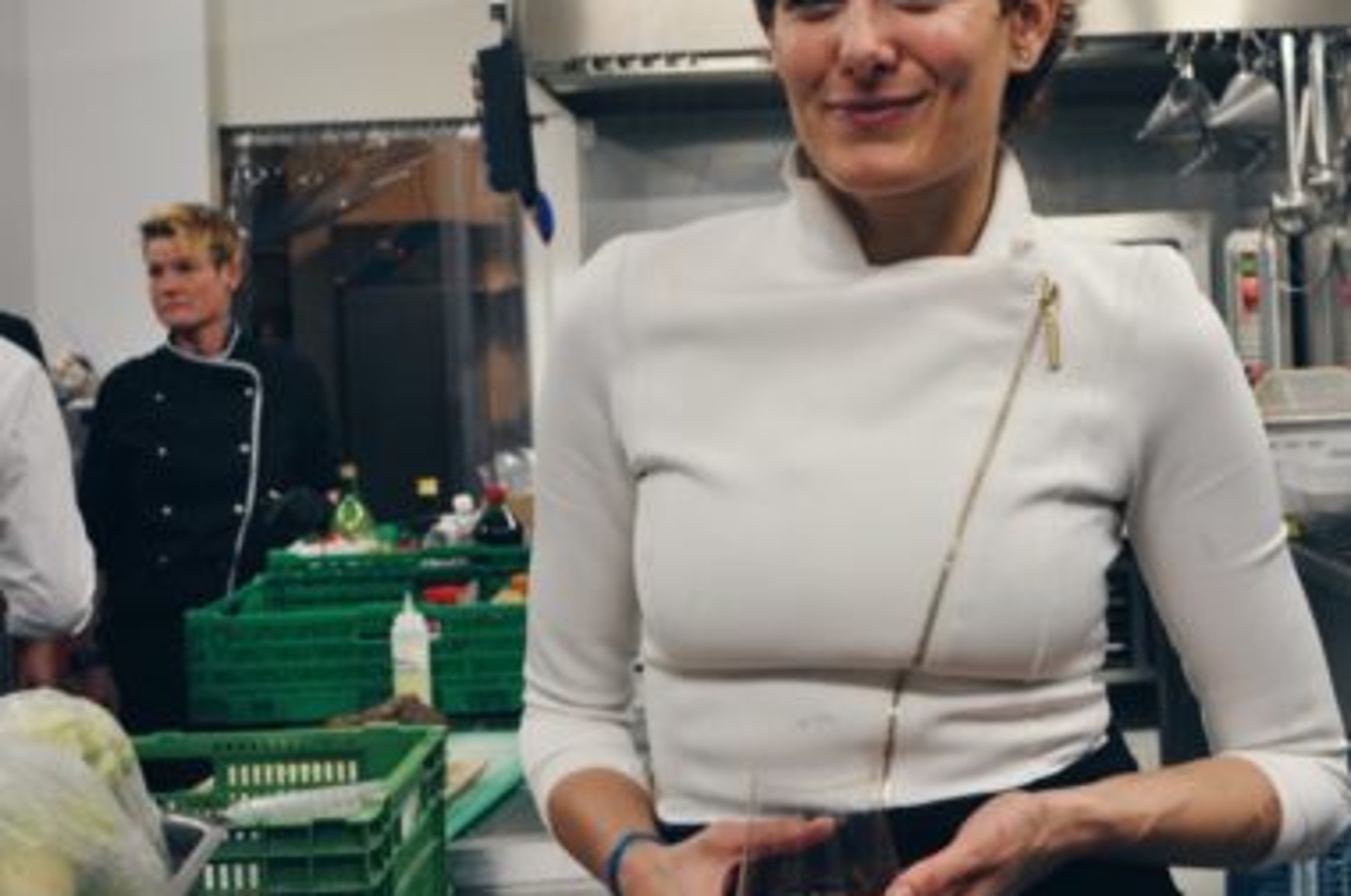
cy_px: 304
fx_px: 1941
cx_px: 997
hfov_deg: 37.5
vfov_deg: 25.9
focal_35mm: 52
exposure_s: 1/50
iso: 400
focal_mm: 21
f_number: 3.5
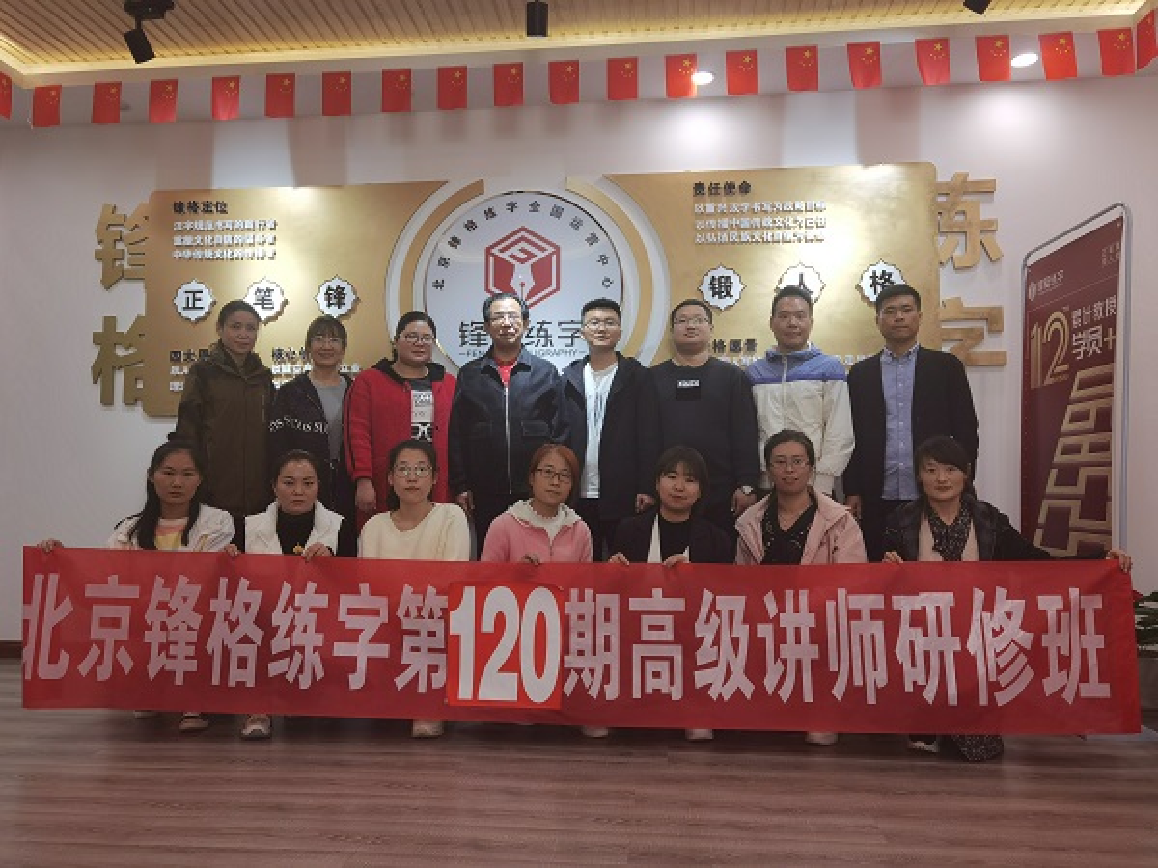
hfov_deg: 65.3
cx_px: 579
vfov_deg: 51.4
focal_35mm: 27
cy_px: 434
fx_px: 903
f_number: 1.9
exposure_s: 1/100
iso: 100
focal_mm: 6.71
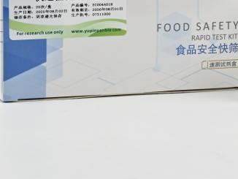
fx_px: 1369
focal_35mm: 199
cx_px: 270
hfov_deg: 9.8
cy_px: 31
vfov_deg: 7.5
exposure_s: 1/160
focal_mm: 50
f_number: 11
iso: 640
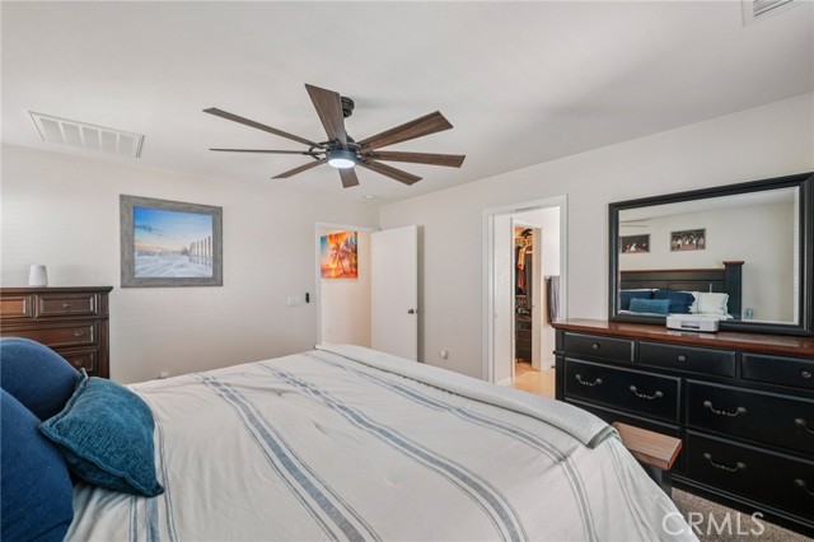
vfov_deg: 85.4
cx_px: 407
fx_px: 294
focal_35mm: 13
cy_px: 271
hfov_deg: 108.4
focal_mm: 13
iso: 400
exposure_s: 1/13
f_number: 8
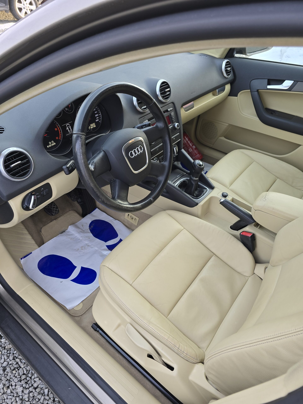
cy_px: 202
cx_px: 152
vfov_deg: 73.9
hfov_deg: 58.9
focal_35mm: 23
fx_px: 268
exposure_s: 1/180
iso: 50
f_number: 1.7
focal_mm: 6.3
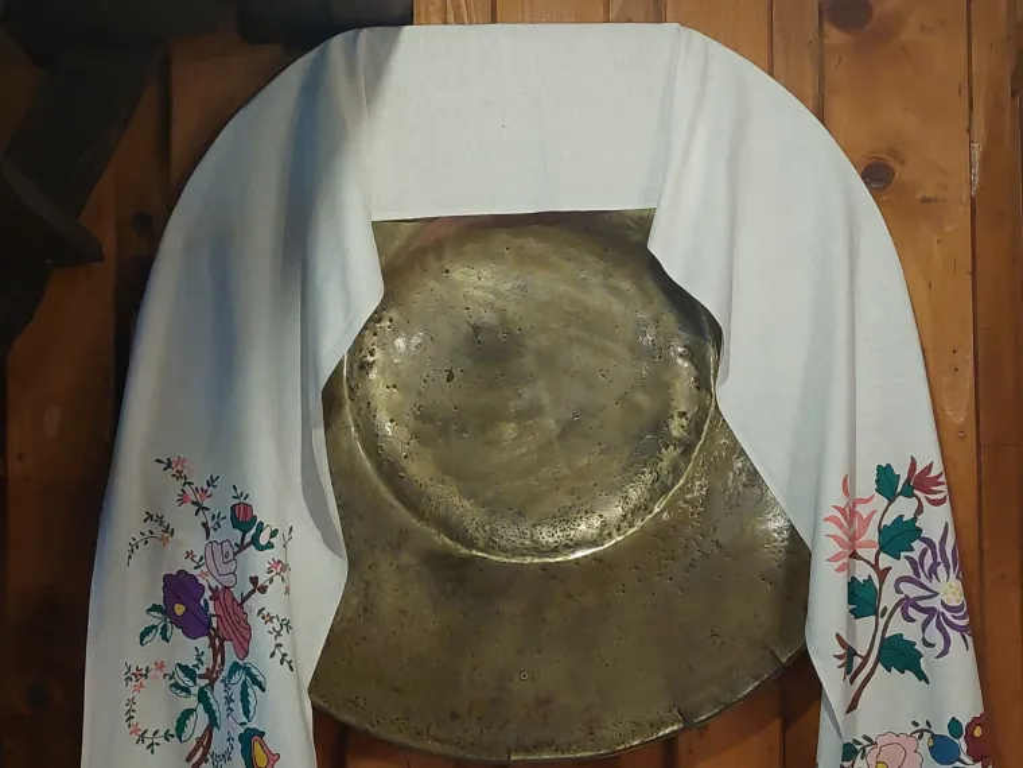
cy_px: 384
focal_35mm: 25
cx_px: 512
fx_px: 739
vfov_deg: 54.9
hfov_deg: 69.4
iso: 500
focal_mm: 5.23
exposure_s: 1/50
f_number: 1.8
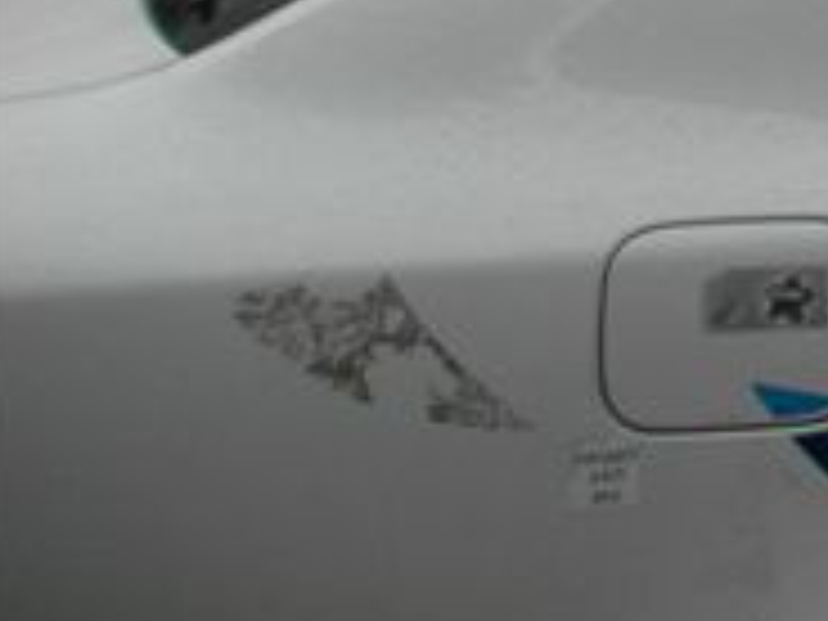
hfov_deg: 5.1
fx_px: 8826
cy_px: -772
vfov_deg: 4.0
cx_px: 2277
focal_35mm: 369
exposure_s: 1/400
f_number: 10
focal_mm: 46
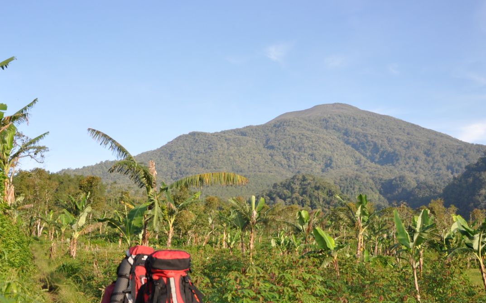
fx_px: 543
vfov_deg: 30.9
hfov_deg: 48.2
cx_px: 254
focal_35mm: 41
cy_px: 211
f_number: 4
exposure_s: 1/1000
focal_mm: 18
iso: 400
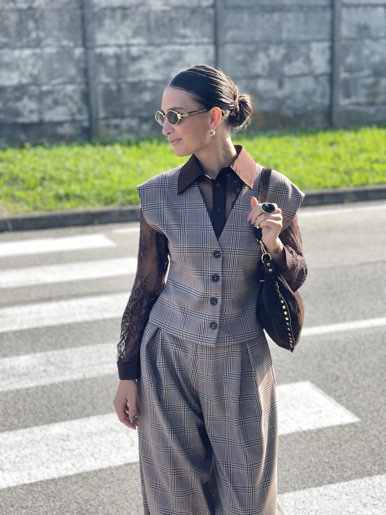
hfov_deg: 22.9
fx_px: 952
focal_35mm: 64
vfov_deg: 30.3
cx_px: 193
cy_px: 258
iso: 32
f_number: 2.2
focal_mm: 7.5
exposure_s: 1/340
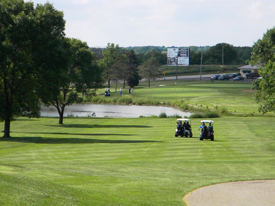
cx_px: 138
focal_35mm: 173
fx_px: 1374
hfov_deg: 11.4
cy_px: 103
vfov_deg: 8.6
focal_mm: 31.4
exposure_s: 1/1000
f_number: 10.2
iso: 720
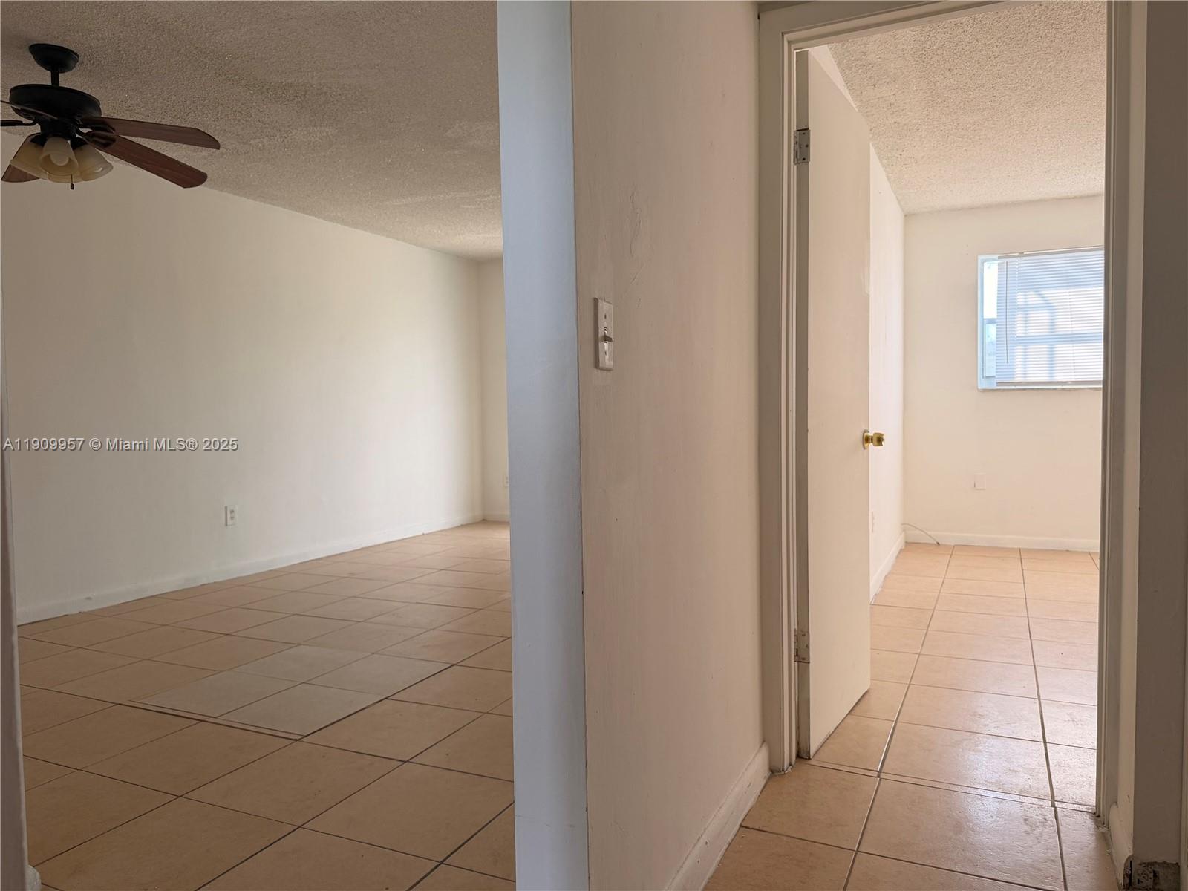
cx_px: 594
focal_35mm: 24
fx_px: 824
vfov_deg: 56.8
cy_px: 446
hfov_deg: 71.6
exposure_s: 1/278
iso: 80
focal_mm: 6.76
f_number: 1.78
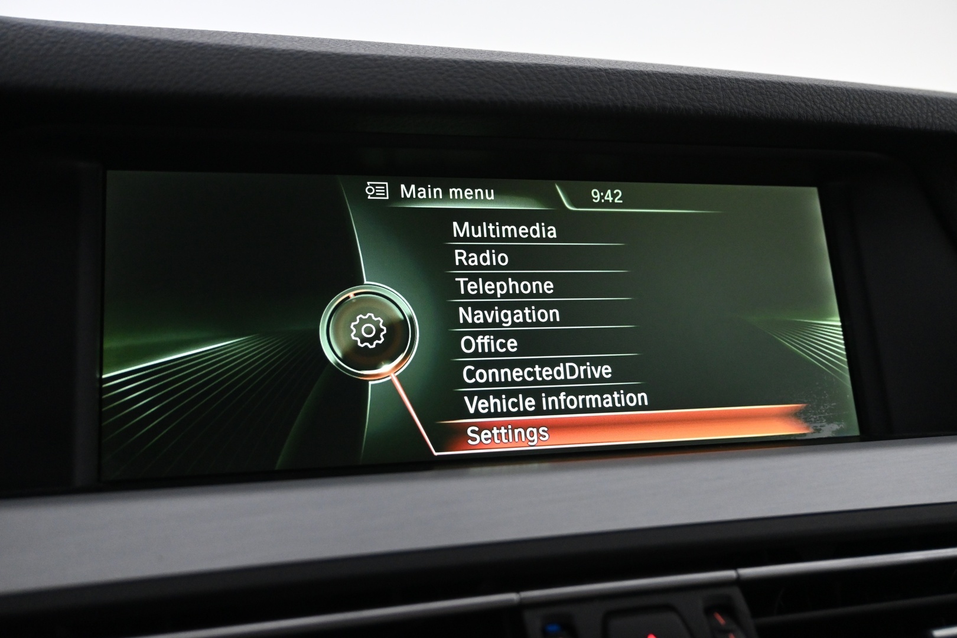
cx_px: 478
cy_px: 319
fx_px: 837
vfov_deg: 41.7
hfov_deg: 59.5
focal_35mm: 32
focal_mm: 21
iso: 2500
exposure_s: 1/60
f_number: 4
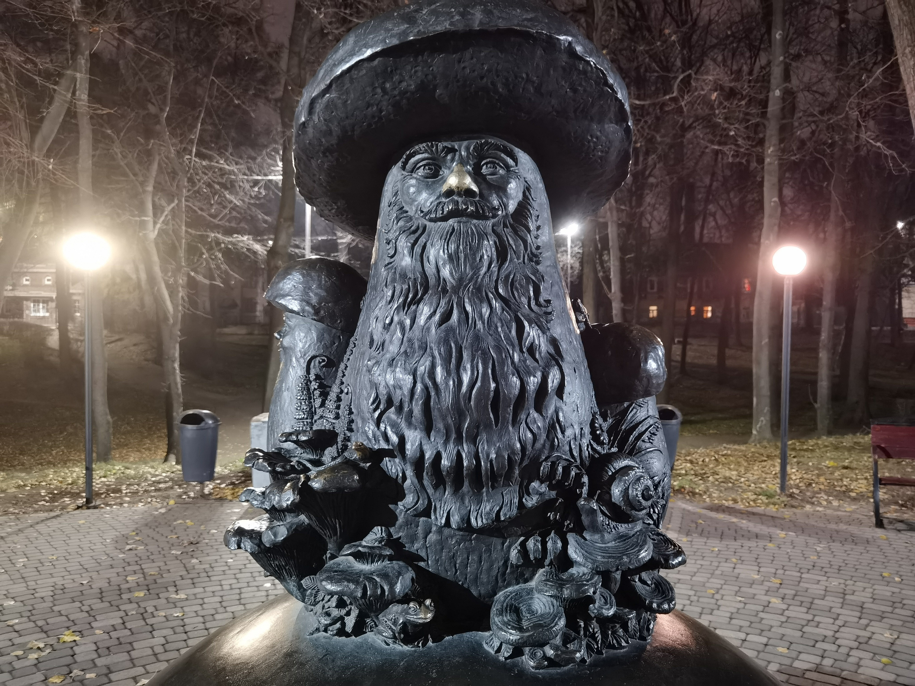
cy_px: 343
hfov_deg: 65.3
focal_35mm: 27
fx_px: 714
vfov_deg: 51.4
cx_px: 458
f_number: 1.9
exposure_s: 1/20
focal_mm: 6.71
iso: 1000
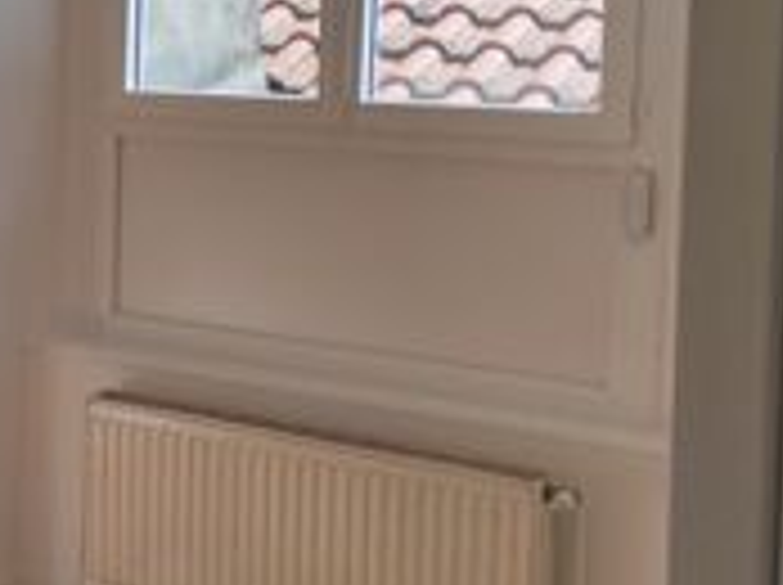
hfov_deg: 27.0
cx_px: 50
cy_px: 133
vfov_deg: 21.0
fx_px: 1559
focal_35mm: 69
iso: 100
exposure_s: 1/1232
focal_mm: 5.43
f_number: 1.89
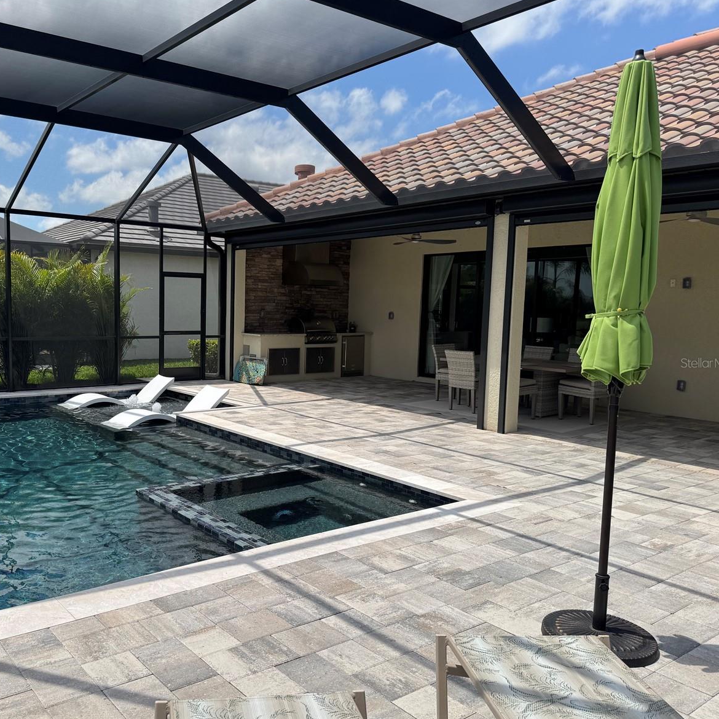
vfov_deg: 55.6
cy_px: 363
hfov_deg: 54.6
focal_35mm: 29
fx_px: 681
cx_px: 247
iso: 80
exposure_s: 1/2959
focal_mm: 6.76
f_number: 1.78
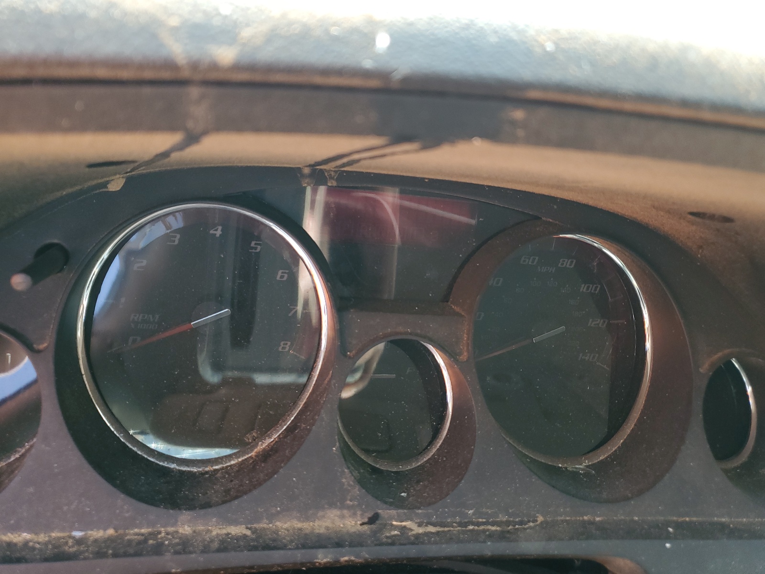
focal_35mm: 26
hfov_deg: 67.3
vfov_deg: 53.1
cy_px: 287
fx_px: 575
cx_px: 382
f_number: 1.5
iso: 57
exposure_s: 1/120
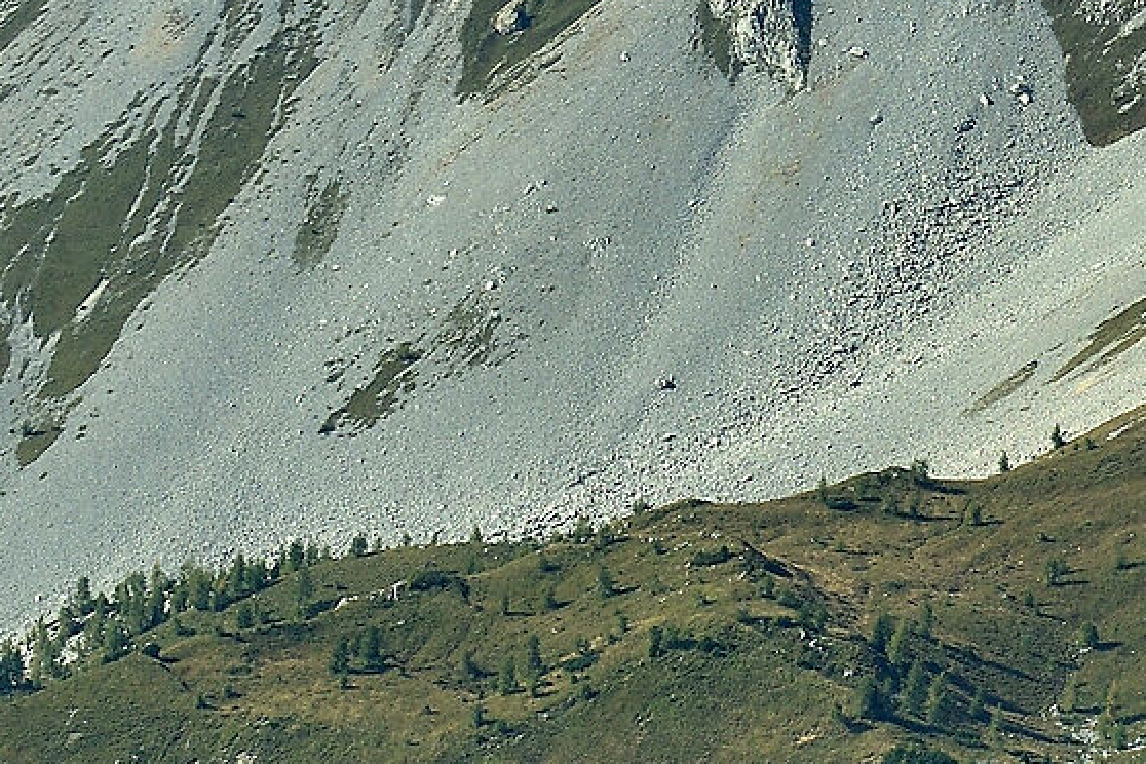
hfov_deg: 4.5
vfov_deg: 3.0
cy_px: 647
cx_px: 2247
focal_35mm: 452
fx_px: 14388
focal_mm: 70
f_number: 7.1
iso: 100
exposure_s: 1/800
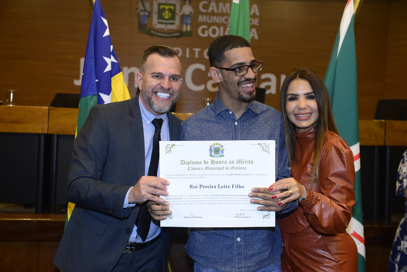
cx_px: 204
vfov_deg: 28.1
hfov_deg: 41.1
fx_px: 543
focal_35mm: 48
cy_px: 136
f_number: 5.6
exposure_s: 1/125
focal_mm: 48
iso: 2500
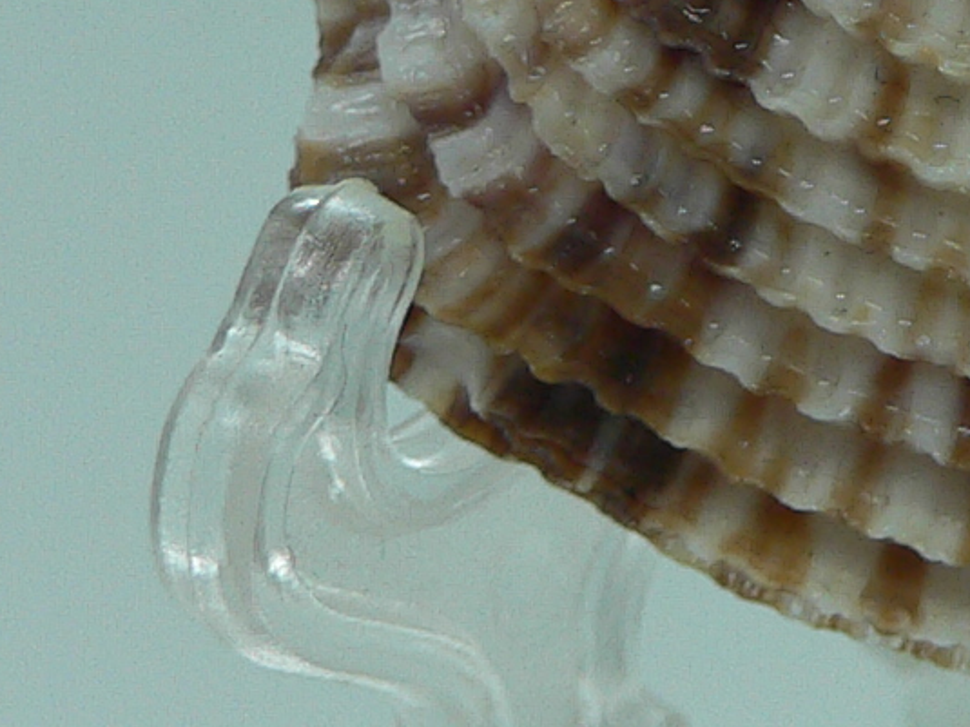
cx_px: 1104
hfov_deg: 14.5
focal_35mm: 132
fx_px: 3698
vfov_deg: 11.2
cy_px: 198
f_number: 2.8
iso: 80
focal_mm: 4.6
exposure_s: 1/60
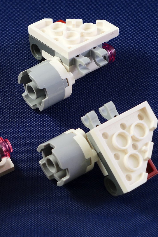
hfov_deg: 11.2
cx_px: 15
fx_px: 804
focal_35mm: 122
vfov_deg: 16.8
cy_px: 114
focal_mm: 13.7
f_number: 4
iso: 80
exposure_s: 1/3.2
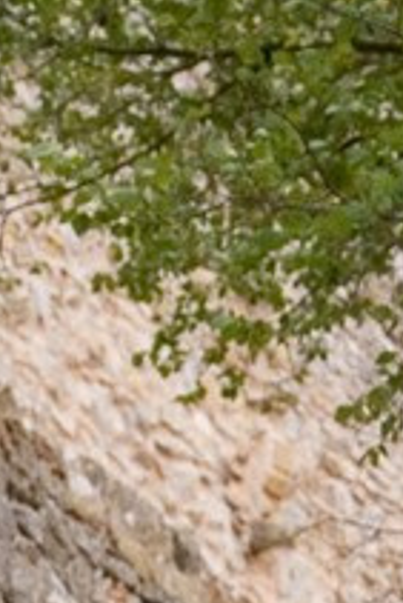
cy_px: 923
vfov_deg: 8.7
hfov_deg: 6.0
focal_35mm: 230
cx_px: 91
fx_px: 3855
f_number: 4.5
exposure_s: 1/160
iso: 80
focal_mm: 30
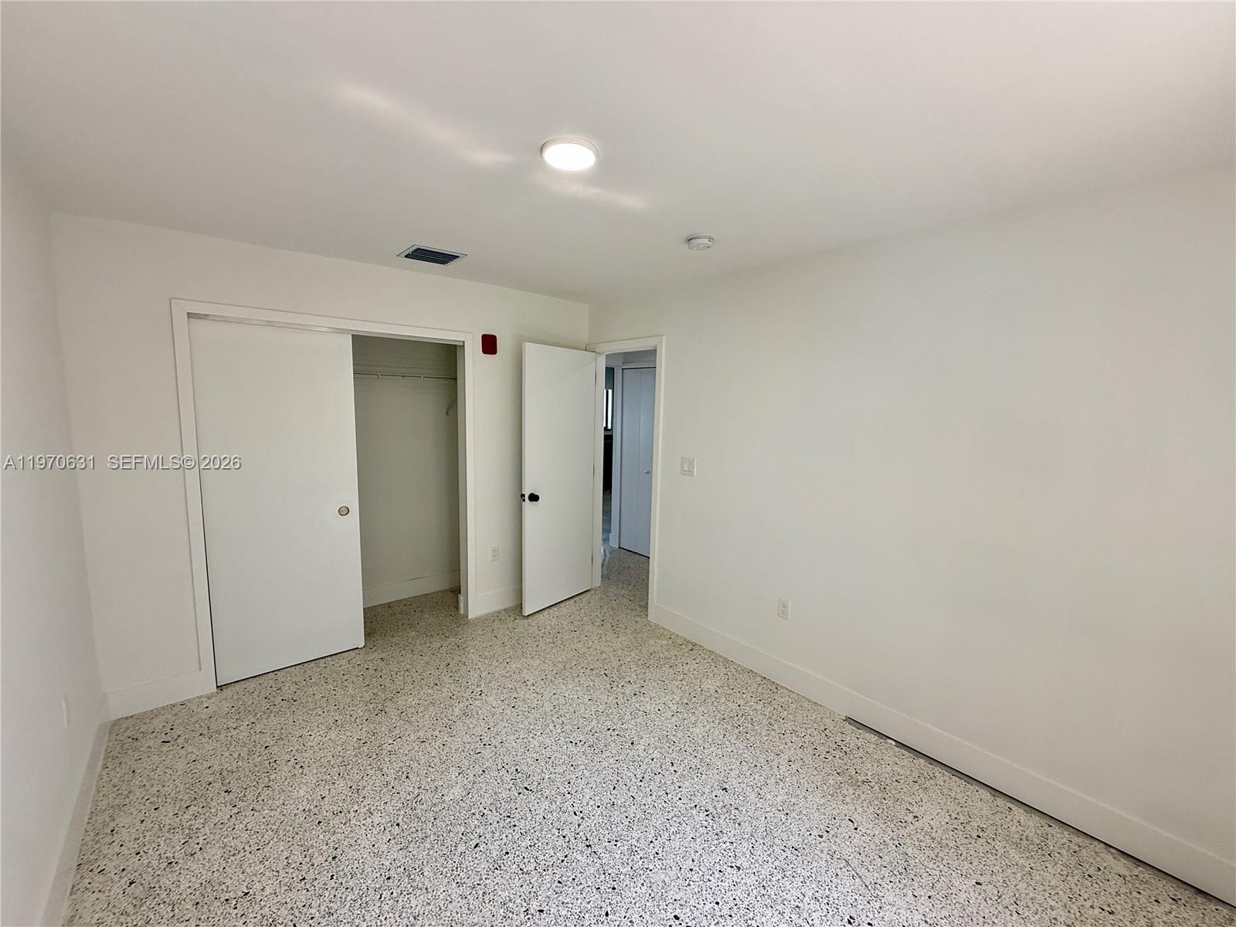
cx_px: 618
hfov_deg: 102.1
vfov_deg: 85.7
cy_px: 464
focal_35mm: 14
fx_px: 500
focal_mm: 2.22
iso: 100
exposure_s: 1/120
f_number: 2.2
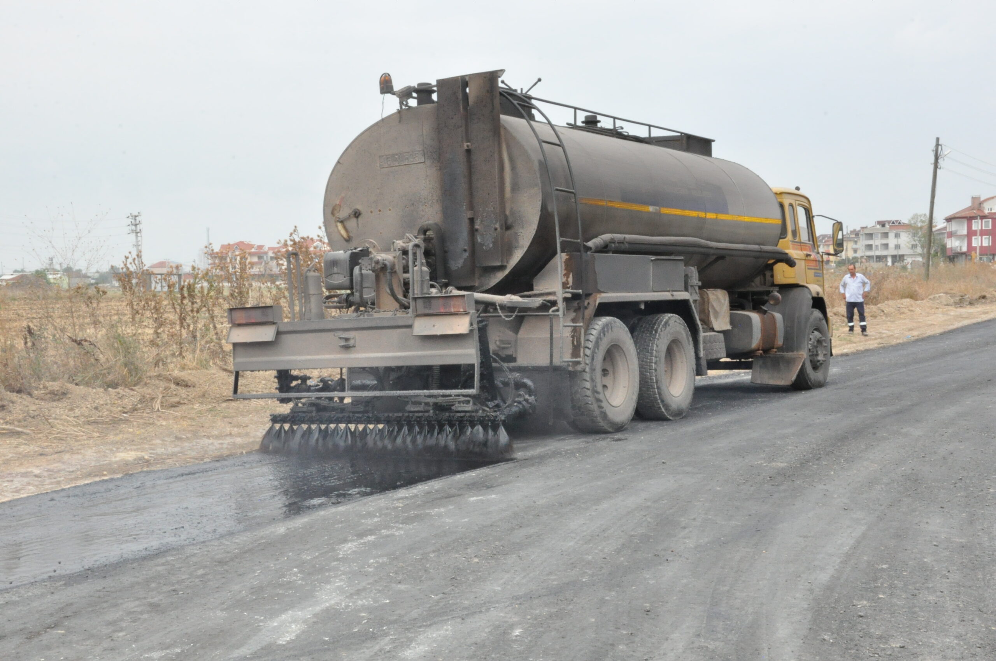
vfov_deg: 26.4
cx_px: 498
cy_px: 330
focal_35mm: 51
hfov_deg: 38.9
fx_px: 1409
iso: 2500
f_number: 29
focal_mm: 34
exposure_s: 1/200
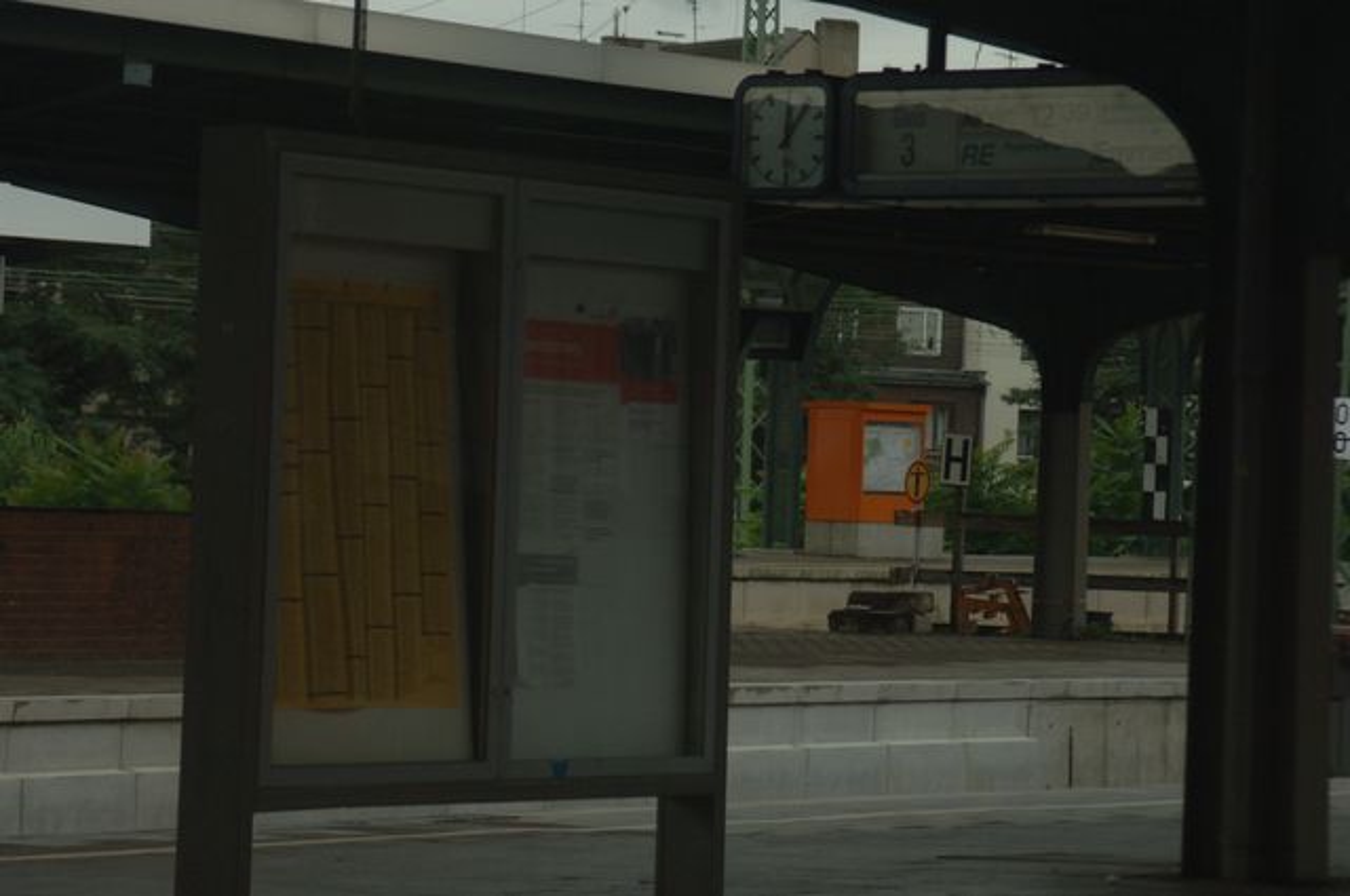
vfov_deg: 8.7
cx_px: 675
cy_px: 448
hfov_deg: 13.1
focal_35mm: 158
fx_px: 5899
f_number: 5.3
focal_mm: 105
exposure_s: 1/250
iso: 400
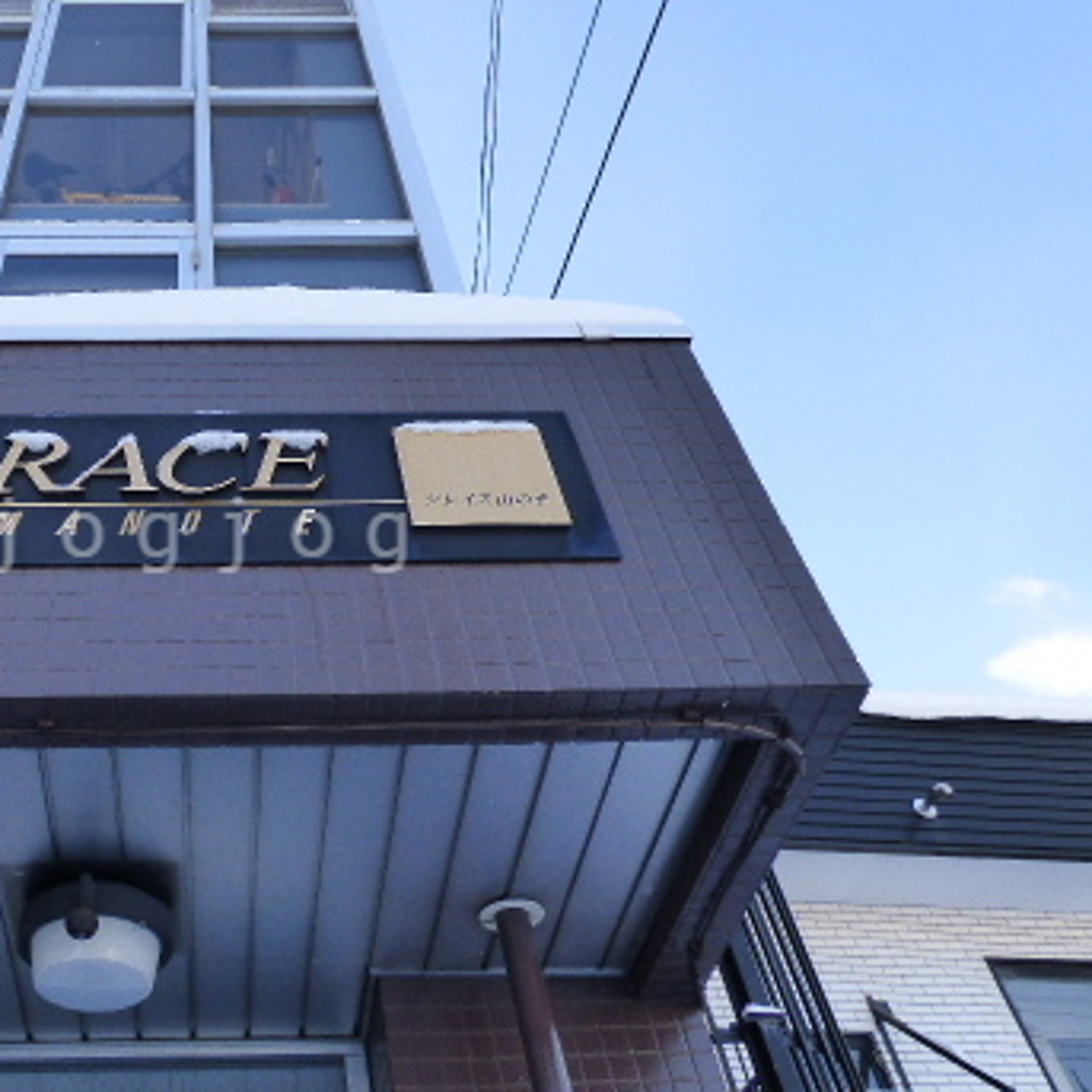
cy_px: 535
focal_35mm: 33
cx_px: 207
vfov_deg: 49.7
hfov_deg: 46.9
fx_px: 1178
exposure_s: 1/640
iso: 200
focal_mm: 3.58
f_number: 2.8
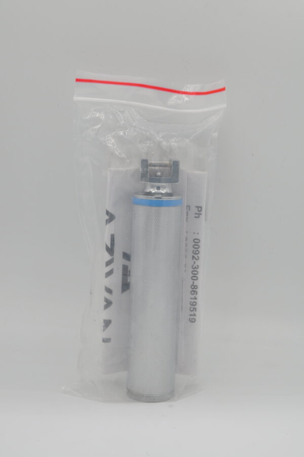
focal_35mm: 60
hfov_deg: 22.6
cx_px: 152
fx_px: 762
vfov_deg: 33.4
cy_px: 228
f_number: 6.7
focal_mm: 40
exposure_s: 1/180
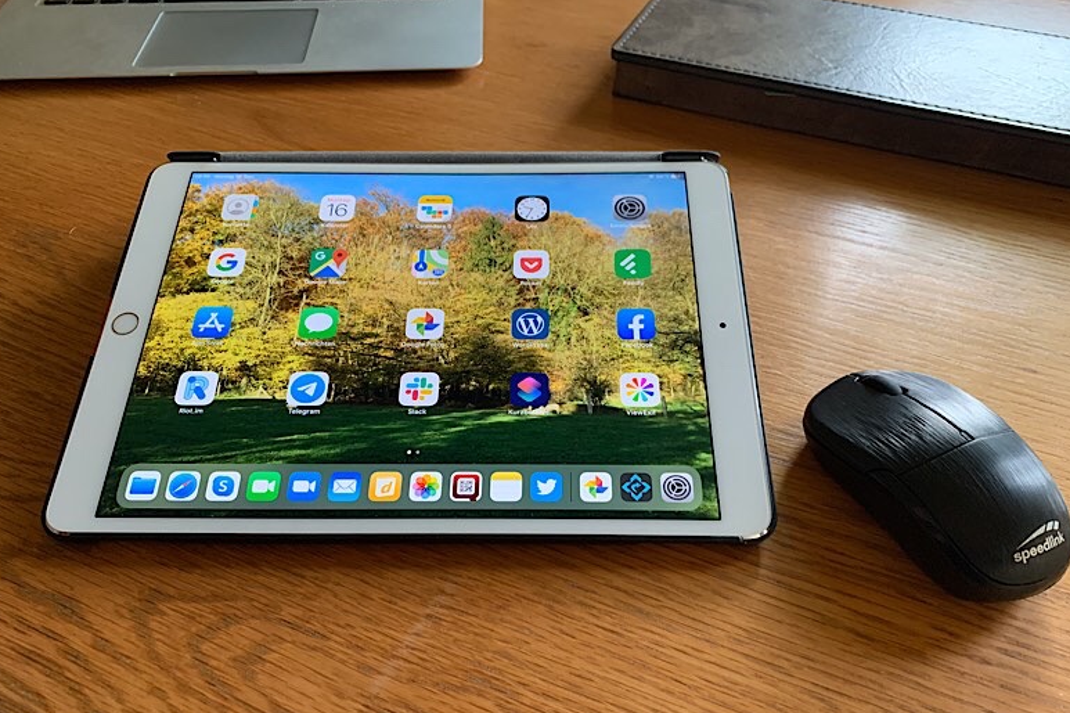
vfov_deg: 46.2
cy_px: 411
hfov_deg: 65.5
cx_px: 533
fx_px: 832
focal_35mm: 28
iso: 400
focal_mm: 4.25
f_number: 1.8
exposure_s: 1/58
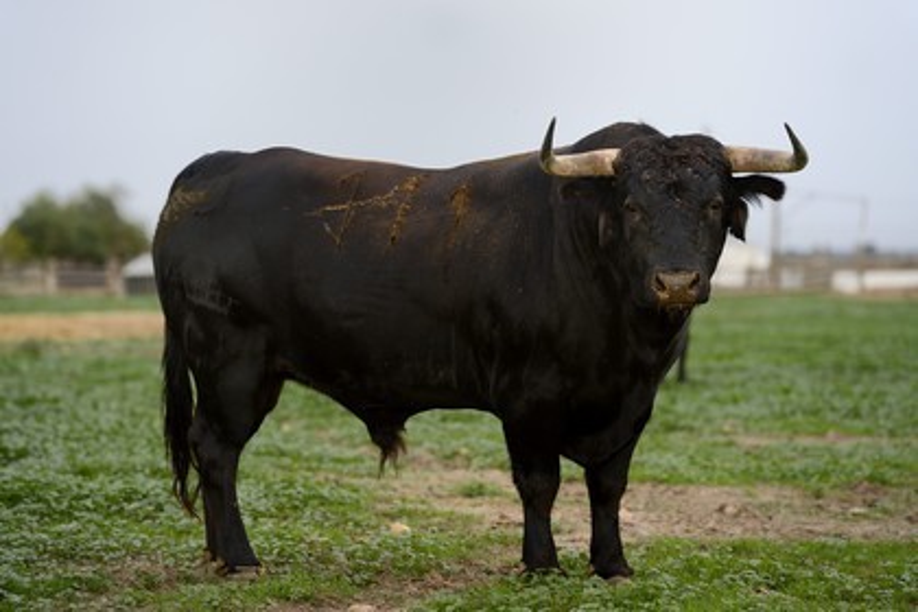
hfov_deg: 11.7
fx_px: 4462
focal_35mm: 175
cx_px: 459
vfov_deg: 7.8
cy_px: 306
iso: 800
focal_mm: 175
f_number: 5
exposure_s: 1/500
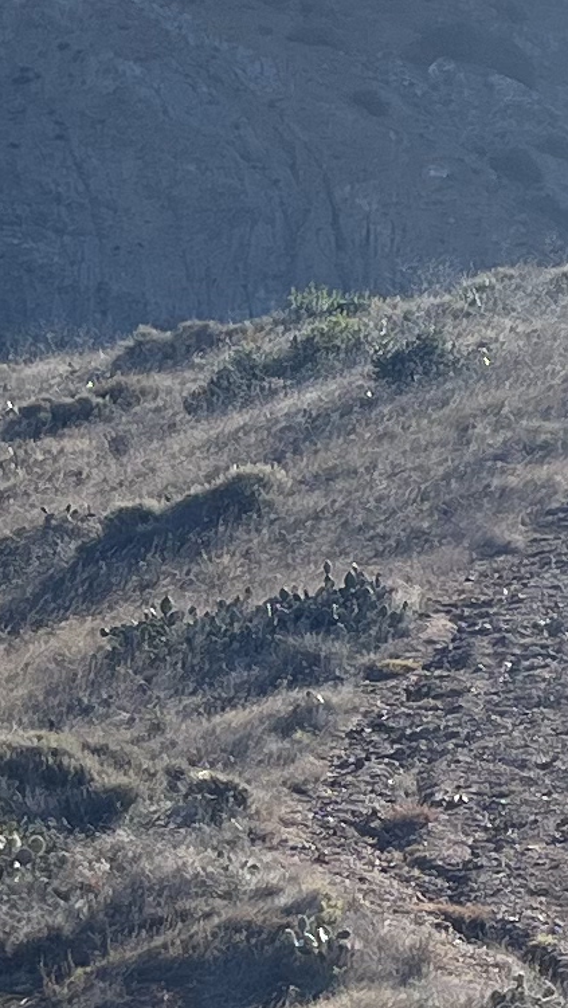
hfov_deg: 8.0
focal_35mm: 152
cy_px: 933
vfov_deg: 14.0
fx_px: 4066
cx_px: 121
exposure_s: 1/3257
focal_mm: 5.7
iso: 50
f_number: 1.5
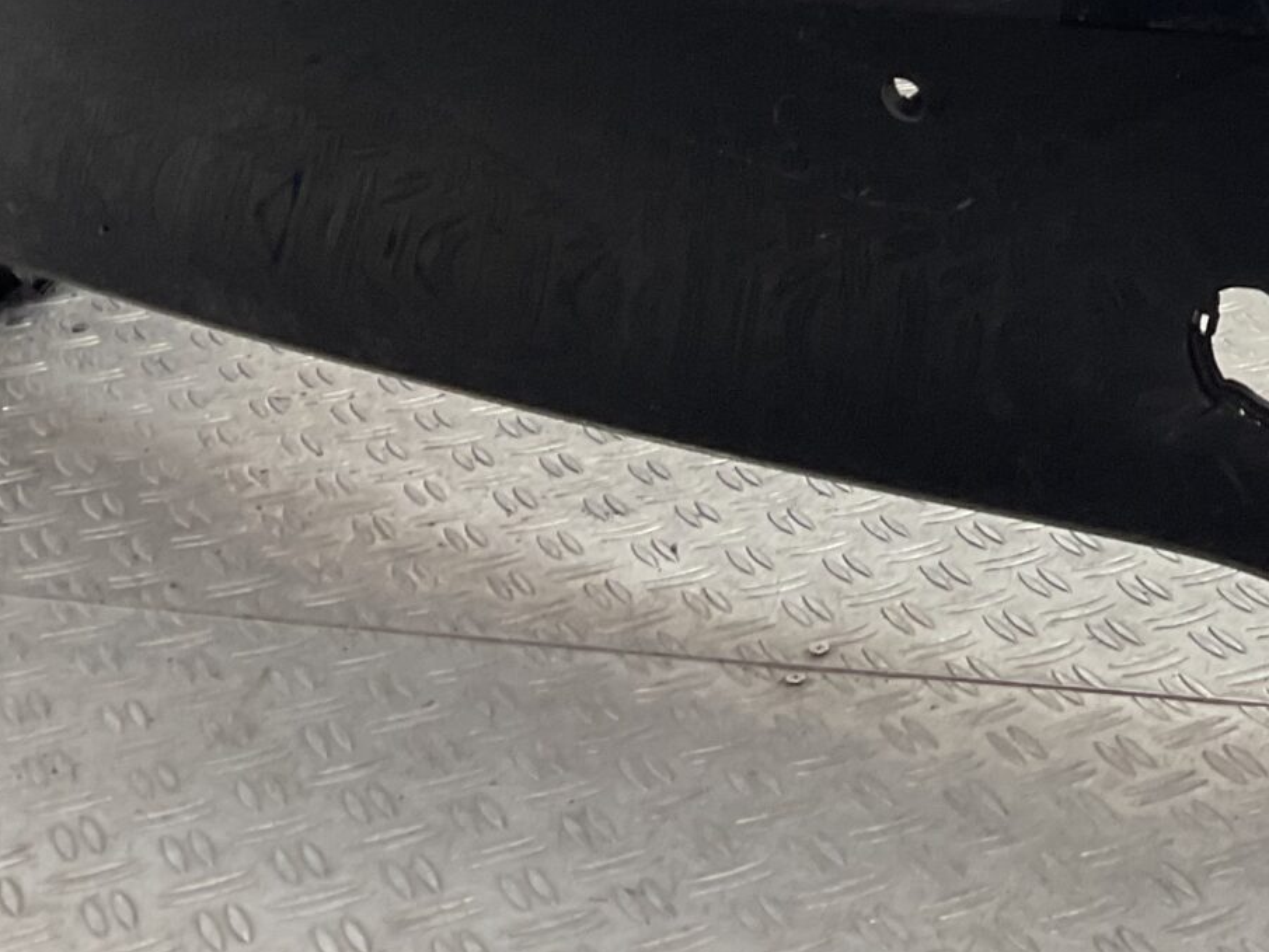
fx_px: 3006
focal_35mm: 82
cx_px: 1516
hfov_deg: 22.1
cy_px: -229
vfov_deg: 17.1
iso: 25
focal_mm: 3
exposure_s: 1/120
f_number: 1.8
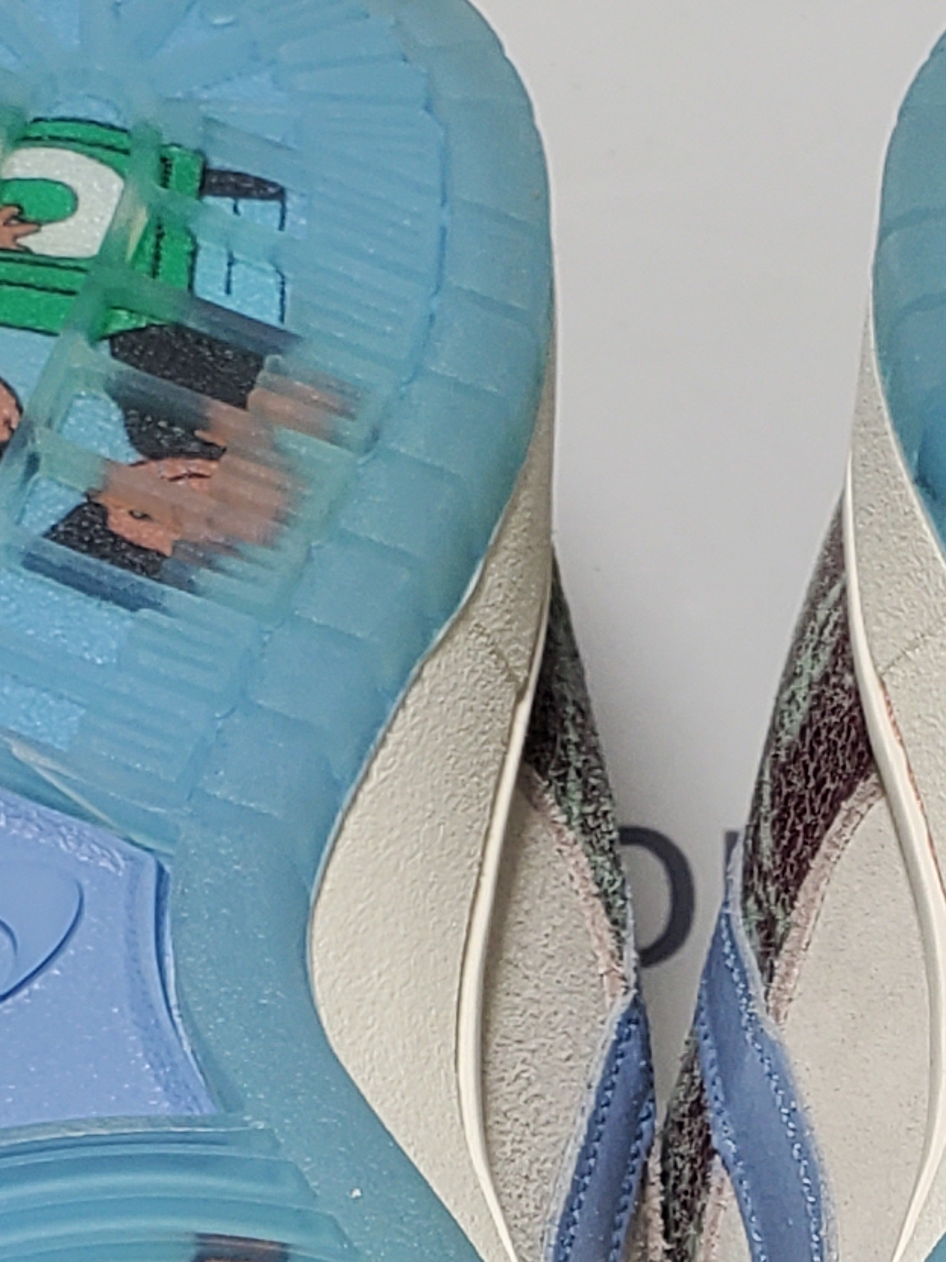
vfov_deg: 15.0
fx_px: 4591
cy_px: 1629
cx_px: 1146
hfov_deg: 11.5
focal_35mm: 126
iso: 50
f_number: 2.4
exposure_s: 1/256
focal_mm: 4.3
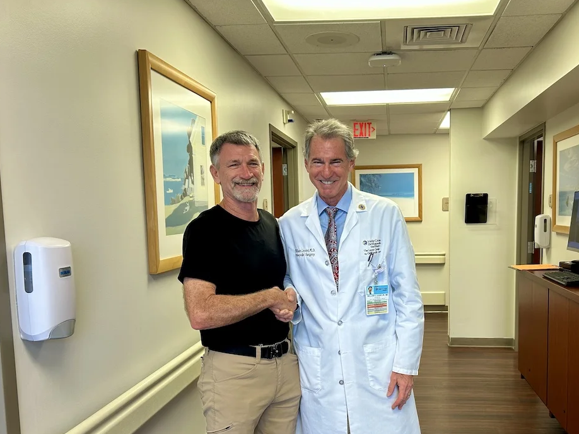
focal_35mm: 34
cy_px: 261
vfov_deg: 41.6
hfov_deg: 53.5
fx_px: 569
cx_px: 356
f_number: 1.5
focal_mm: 5.7
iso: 64
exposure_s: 1/120
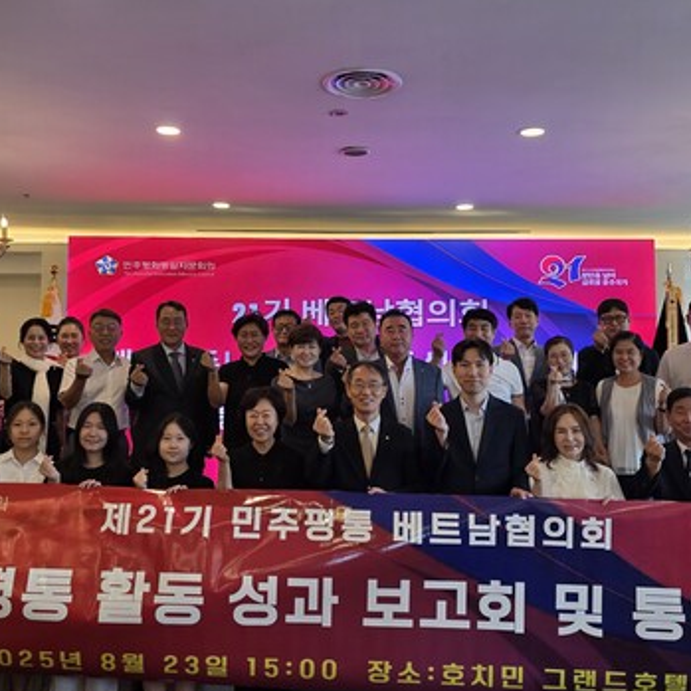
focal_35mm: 35
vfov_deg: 47.2
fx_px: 790
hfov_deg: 47.2
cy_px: 311
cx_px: 341
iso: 125
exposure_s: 1/100
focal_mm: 6.3
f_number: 1.7
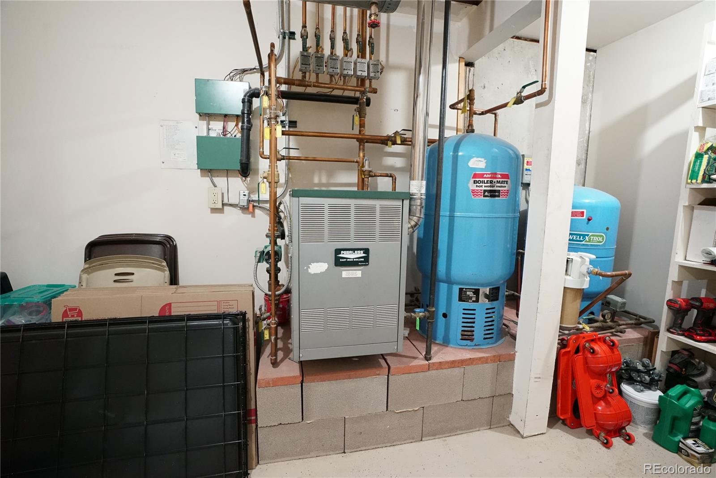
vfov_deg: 73.8
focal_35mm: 16
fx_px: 318
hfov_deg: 96.7
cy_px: 239
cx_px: 358
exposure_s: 1/60
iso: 6400
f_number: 4
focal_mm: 16
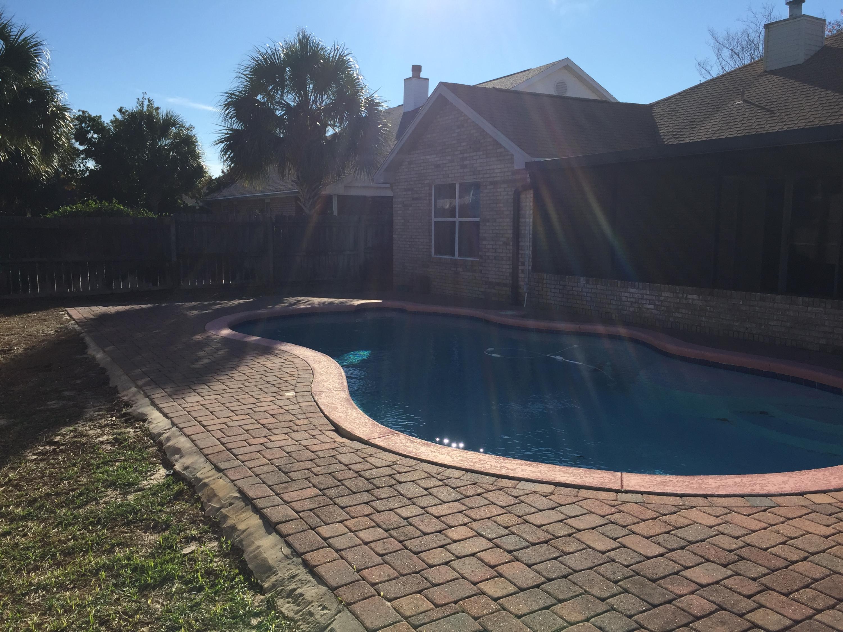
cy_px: 316
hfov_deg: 61.7
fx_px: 706
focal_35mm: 29
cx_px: 422
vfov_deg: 48.2
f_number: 2.2
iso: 32
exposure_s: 1/2825
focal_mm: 4.15
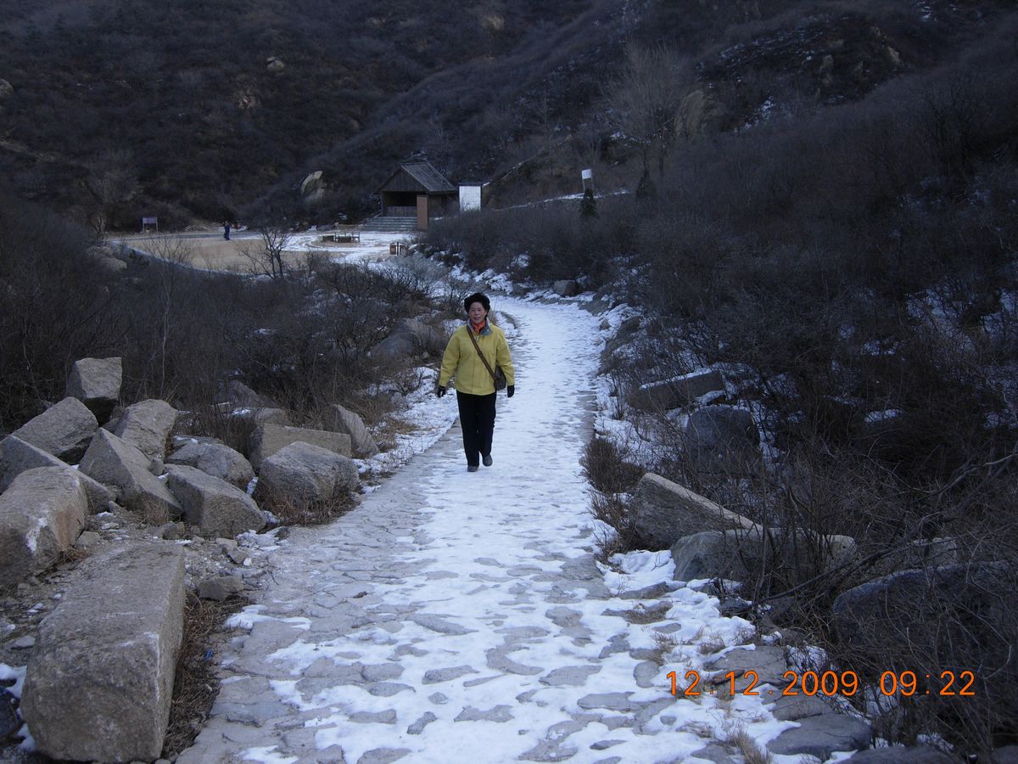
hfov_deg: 51.4
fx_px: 1059
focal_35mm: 36
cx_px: 509
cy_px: 382
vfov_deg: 39.7
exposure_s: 1/108
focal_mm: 7.5
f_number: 3.8
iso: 50
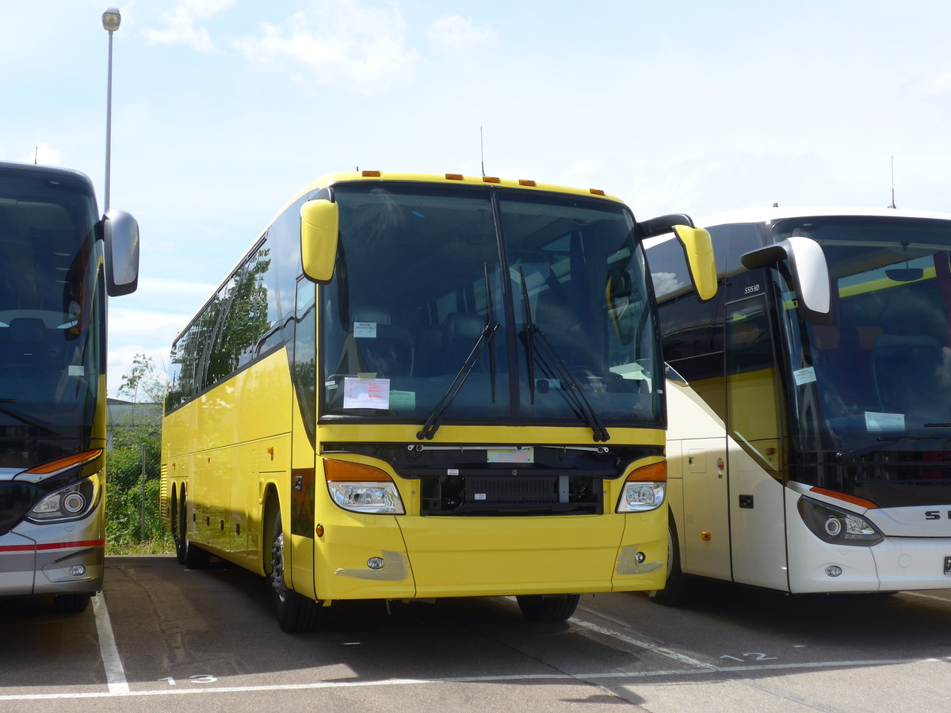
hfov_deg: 41.2
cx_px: 476
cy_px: 356
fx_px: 1264
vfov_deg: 31.5
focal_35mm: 46
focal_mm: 9.5
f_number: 3
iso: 80
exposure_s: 1/1300
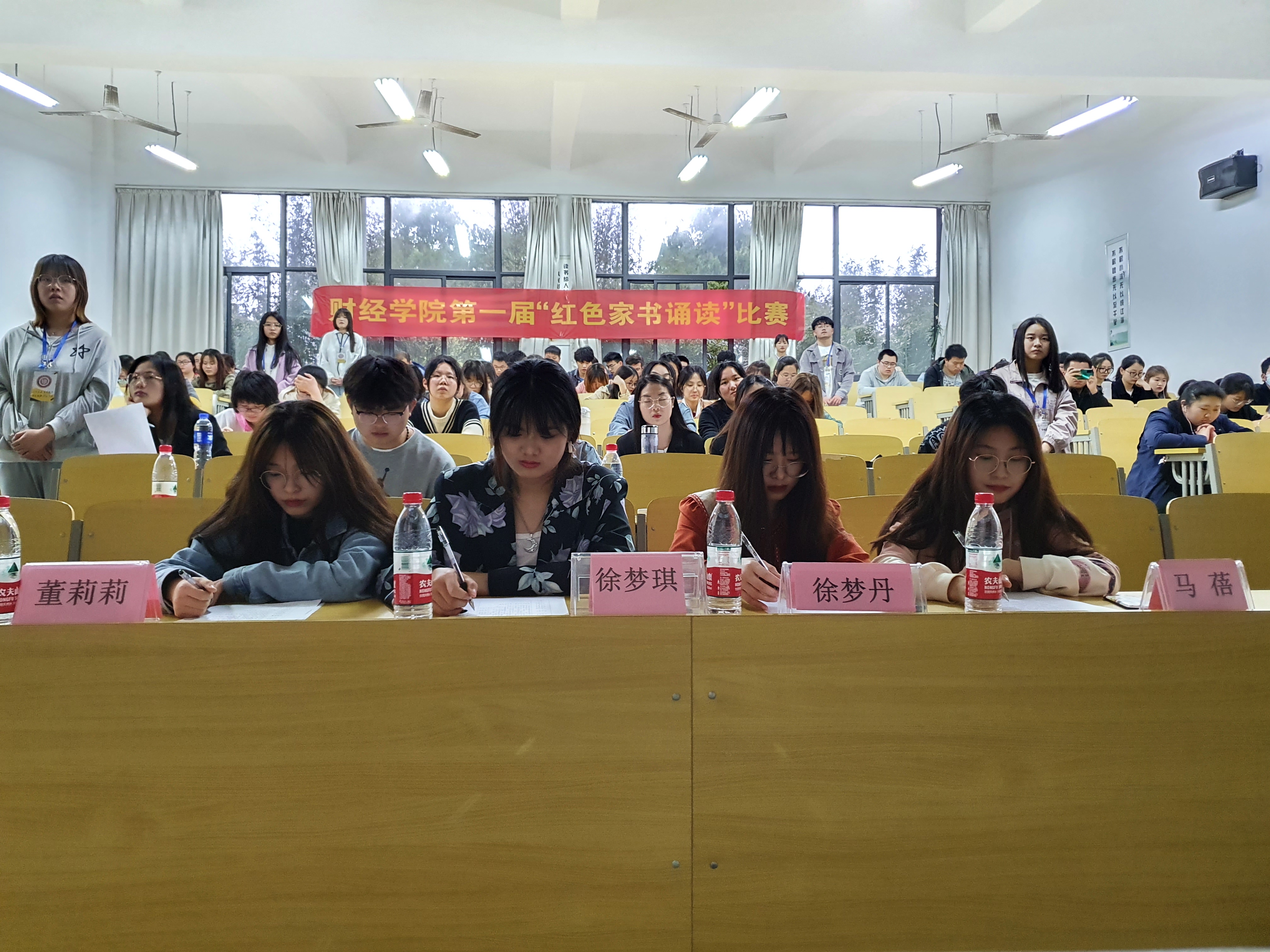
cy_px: 476
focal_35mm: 26
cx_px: 635
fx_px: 954
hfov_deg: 67.3
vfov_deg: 53.1
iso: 640
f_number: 1.5
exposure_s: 1/40
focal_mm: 4.32
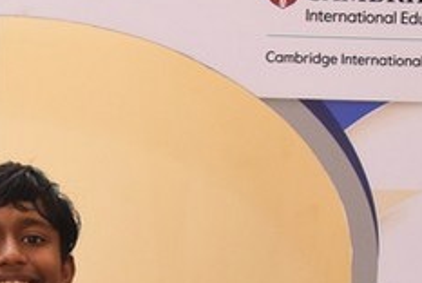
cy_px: 403
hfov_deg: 14.9
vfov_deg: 9.9
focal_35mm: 135
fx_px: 1584
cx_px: -2
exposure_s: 1/200
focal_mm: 35
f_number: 7.1
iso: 3200
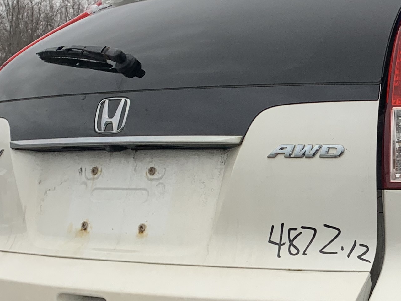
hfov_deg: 22.6
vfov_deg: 17.8
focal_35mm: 82
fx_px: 950
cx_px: 426
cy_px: 243
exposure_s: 1/332
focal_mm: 4.25
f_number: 1.8
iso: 25
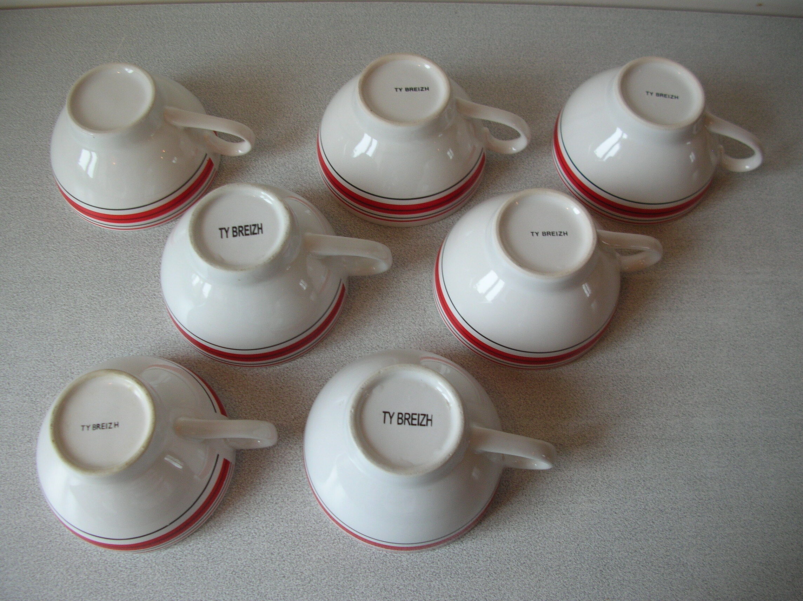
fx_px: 811
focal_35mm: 35
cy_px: 300
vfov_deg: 40.6
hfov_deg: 52.7
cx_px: 402
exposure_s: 1/7.1
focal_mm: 5.8
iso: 50
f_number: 2.8
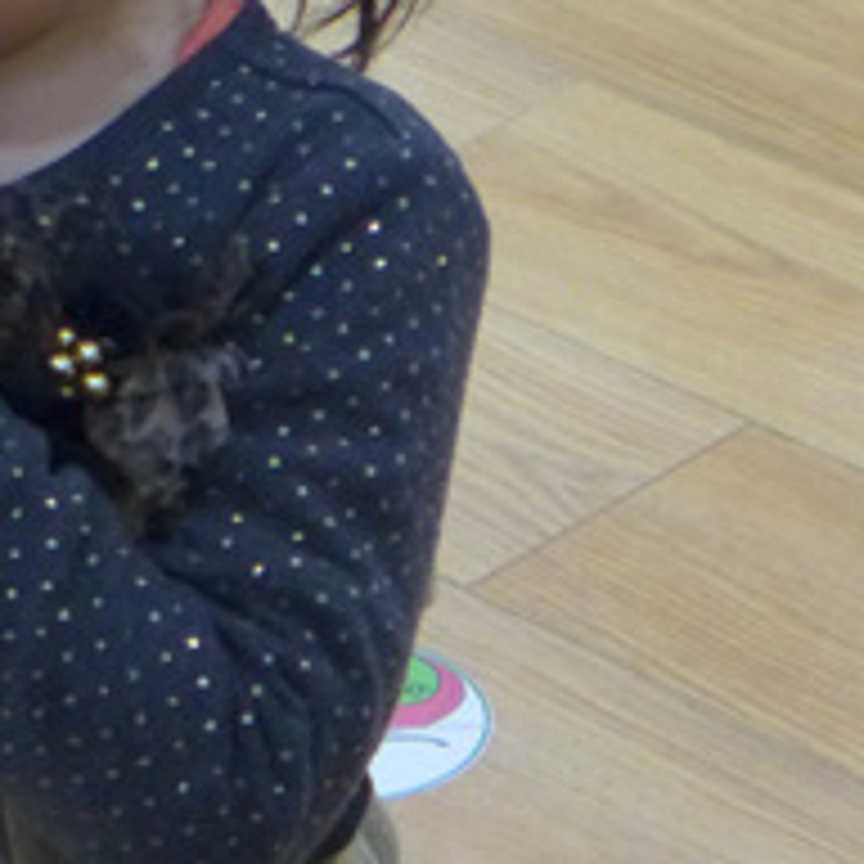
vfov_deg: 5.3
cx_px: -590
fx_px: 9375
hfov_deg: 5.2
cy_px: -180
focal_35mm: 332
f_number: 2.3
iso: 800
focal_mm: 17.7
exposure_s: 1/320
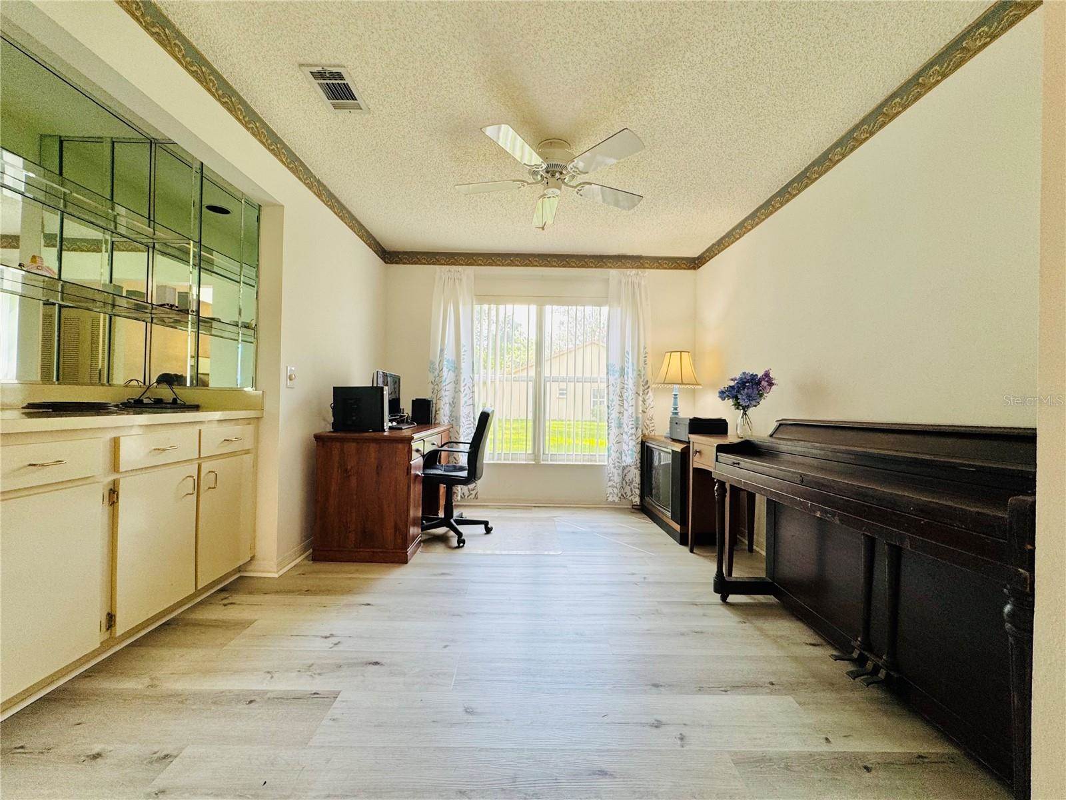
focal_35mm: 14
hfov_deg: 102.1
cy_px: 400
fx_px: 431
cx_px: 533
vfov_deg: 85.7
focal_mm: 2.22
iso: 80
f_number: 2.2
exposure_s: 1/120
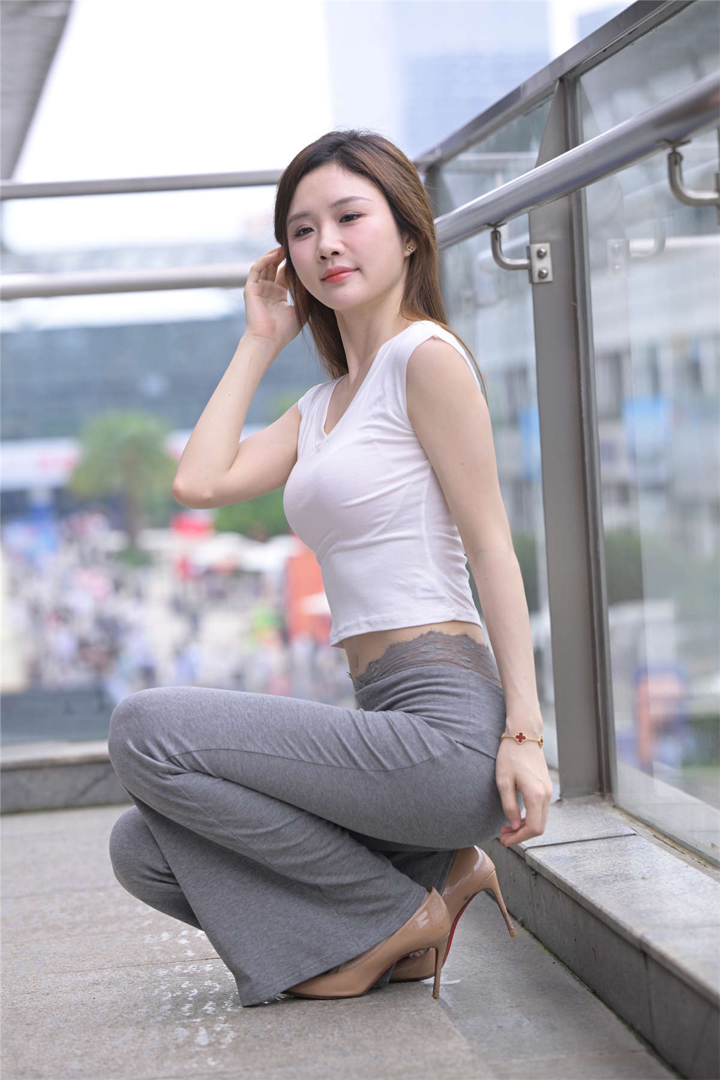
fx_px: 3300
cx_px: 360
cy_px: 540
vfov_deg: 18.6
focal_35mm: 110
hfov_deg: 12.5
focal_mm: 110
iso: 200
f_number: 4
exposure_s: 1/400
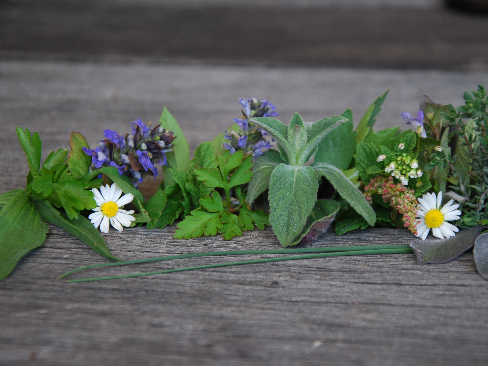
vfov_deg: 11.4
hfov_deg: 15.2
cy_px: 182
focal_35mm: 130
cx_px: 264
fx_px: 1833
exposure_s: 1/125
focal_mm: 80
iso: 200
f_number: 5.6
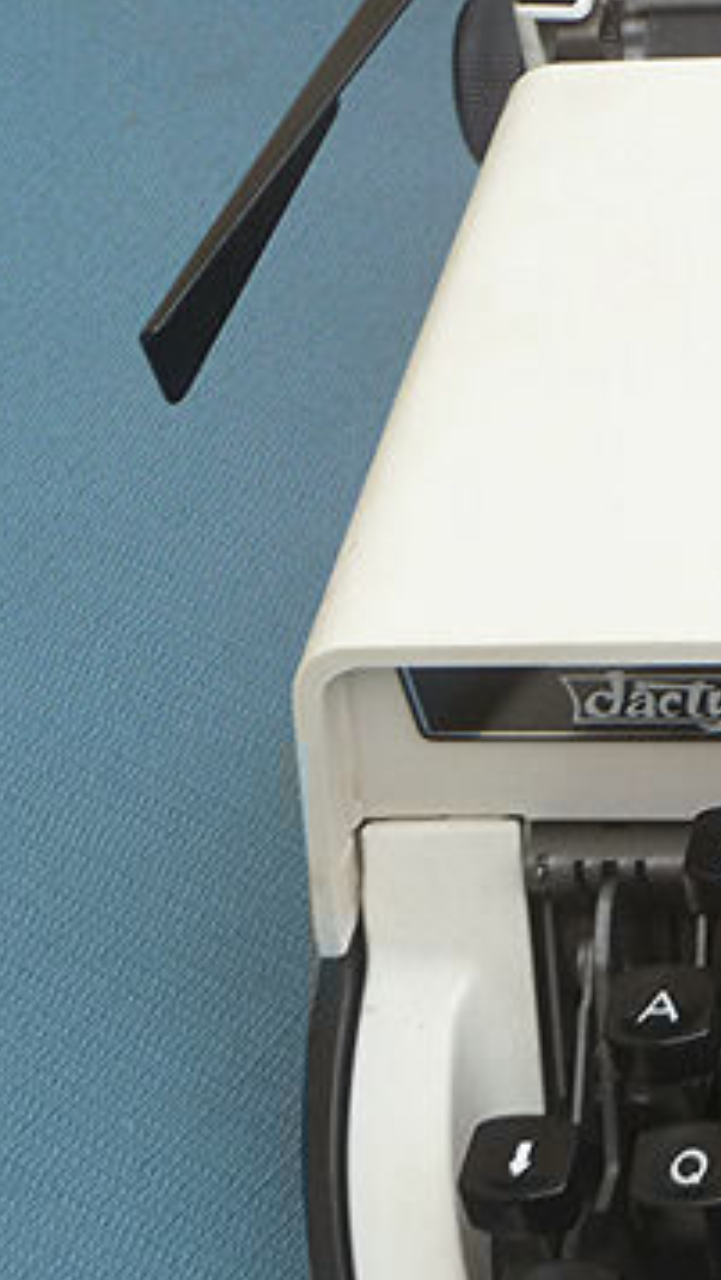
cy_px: 728
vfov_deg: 24.2
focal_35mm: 88
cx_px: 1370
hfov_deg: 12.4
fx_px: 2989
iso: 80
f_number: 3.6
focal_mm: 6.5
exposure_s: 1/160
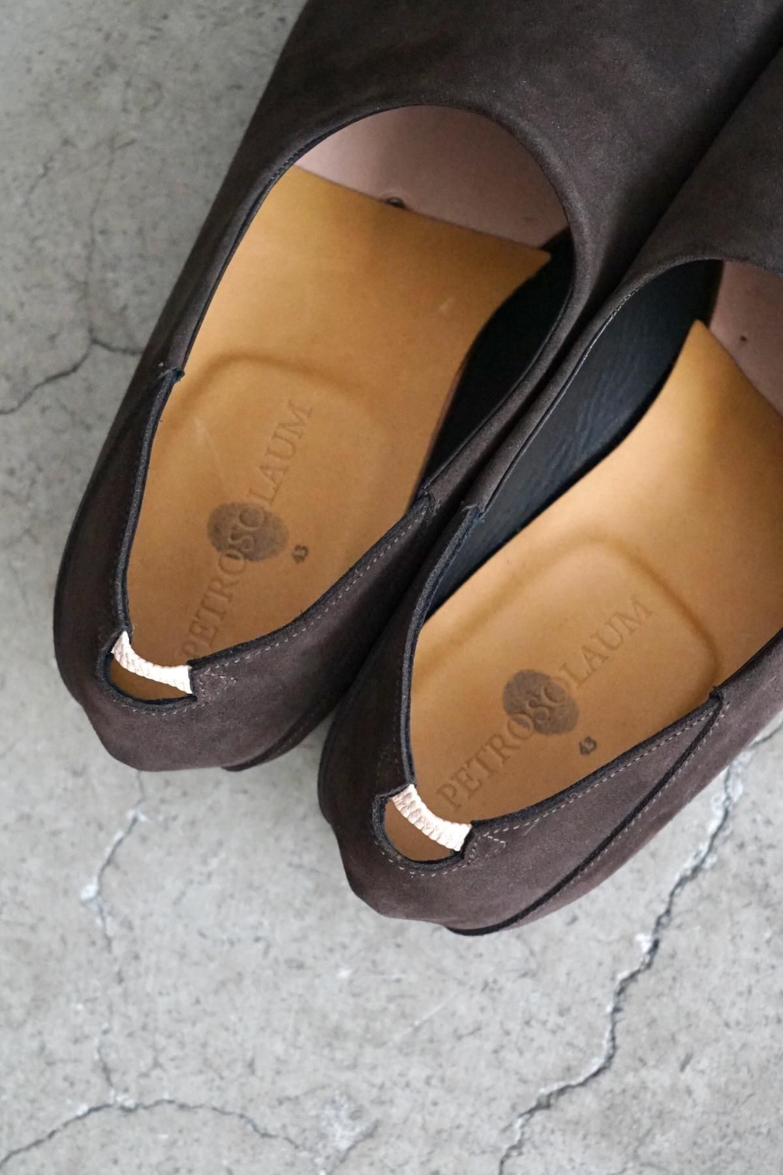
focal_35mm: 70
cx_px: 392
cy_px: 588
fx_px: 2284
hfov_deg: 19.5
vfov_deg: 28.8
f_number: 5.6
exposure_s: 1/160
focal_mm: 70
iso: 5000
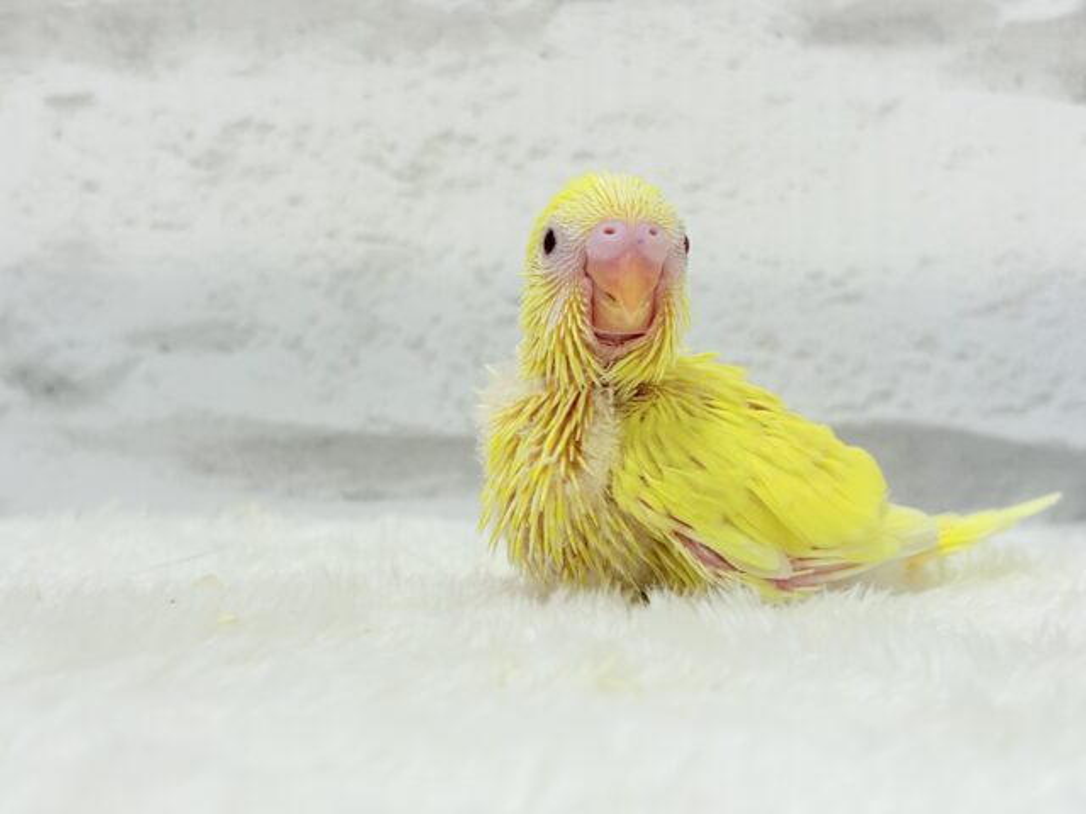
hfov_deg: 36.8
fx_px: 1631
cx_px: 543
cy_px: 407
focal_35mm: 52
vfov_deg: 28.0
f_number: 1.6
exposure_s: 1/50
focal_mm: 5.96
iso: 32
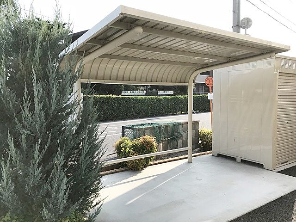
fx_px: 239
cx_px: 148
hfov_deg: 63.4
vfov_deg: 49.7
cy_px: 111
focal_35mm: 28
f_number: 1.8
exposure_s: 1/870
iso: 20
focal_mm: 3.99
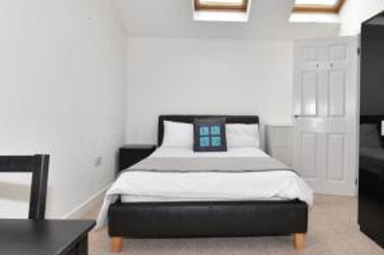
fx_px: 266
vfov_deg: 51.2
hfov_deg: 71.0
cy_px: 123
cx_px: 227
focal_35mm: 25
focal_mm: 10
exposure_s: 1/50
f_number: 6.3
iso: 100
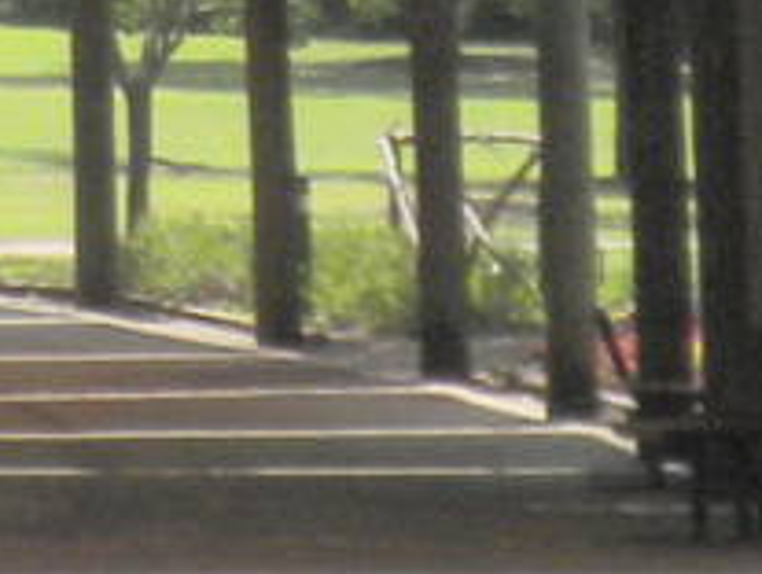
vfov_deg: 3.2
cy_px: -776
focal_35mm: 463
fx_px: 10210
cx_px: -979
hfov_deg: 4.2
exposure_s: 1/737
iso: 127
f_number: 4.7
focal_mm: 10.7
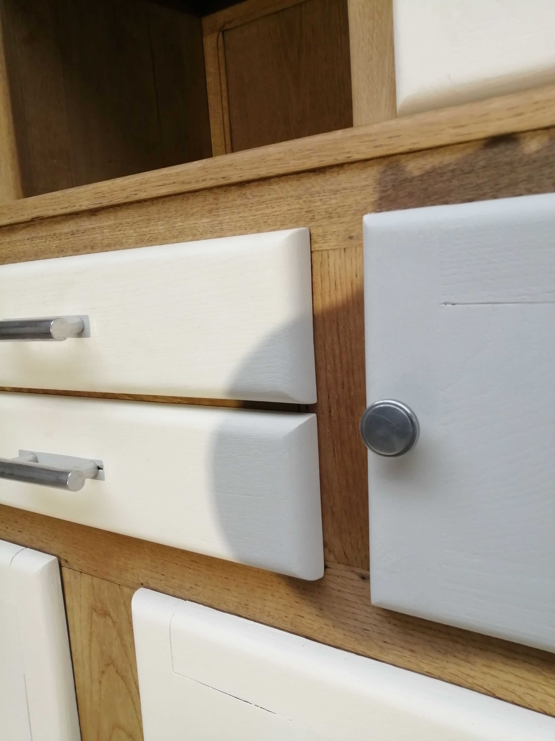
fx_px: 556
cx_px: 278
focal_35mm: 26
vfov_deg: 67.3
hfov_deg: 53.1
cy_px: 370
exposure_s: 1/33.3
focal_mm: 3.62
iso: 200
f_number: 1.8
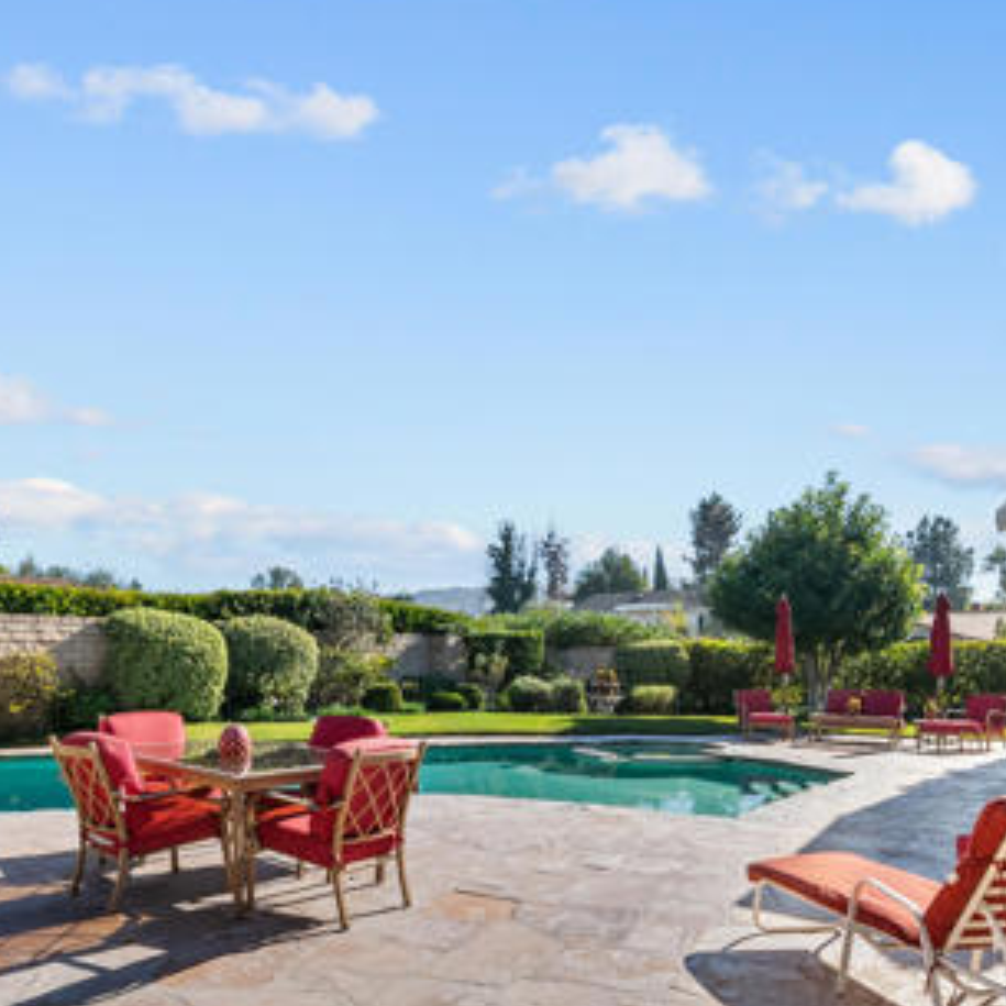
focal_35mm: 25
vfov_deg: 61.2
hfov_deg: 62.8
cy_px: 681
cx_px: 458
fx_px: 822
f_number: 9
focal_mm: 14
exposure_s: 1/400
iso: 125
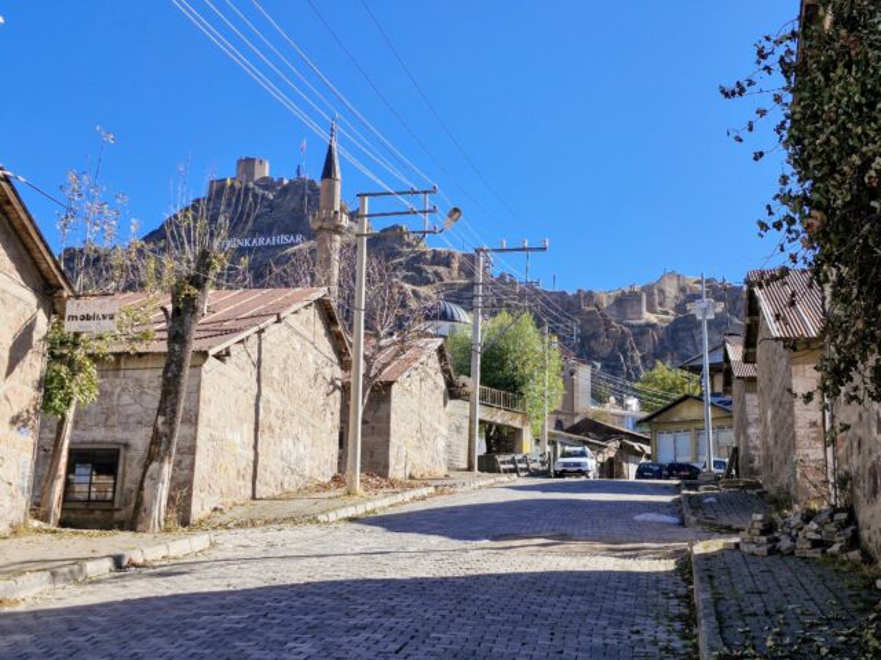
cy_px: 330
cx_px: 440
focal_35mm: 23
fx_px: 585
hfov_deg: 73.9
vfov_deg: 58.9
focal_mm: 5.54
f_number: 1.8
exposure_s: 1/1255
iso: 50
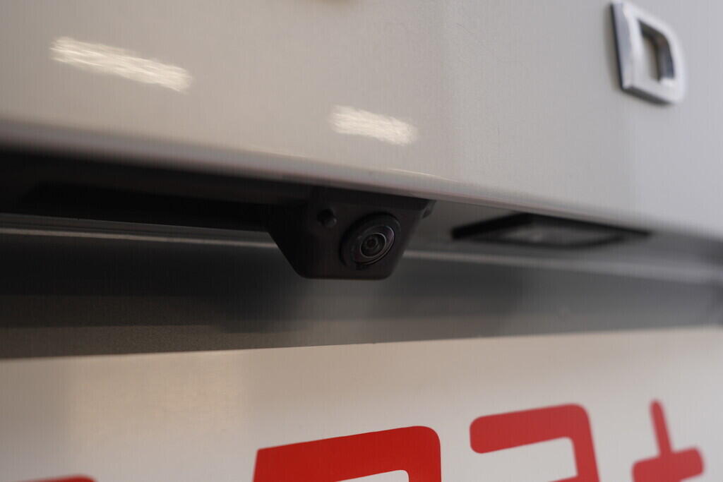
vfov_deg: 36.9
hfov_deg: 53.1
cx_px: 362
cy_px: 241
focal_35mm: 36
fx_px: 723
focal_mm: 24
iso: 125
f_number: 3.5
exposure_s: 1/60
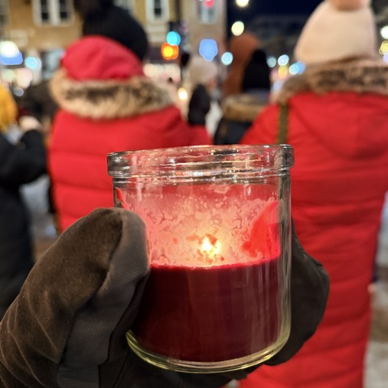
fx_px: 368
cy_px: 163
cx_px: 195
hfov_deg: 55.6
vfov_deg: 55.4
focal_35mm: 29
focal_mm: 6.76
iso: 640
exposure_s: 1/40
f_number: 1.78
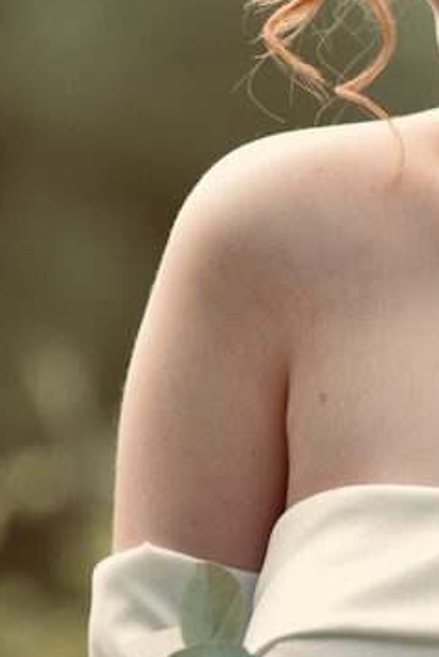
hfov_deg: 3.3
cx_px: 688
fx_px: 7583
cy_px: 240
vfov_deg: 5.0
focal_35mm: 415
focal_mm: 116
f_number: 2.8
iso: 125
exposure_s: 1/400
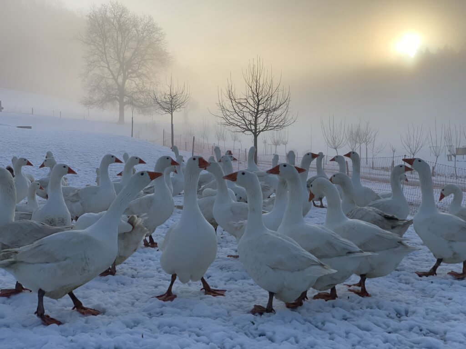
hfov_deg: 36.8
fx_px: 700
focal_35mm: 52
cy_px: 174
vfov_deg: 28.0
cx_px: 233
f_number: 2.4
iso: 16
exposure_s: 1/1043
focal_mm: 6
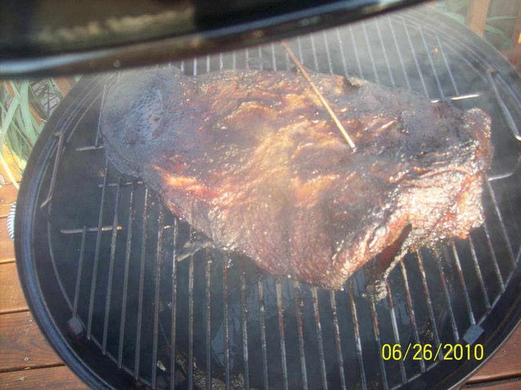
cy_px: 195
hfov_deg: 51.4
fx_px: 542
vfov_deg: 39.6
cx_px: 260
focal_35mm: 36
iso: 110
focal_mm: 6
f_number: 2.7
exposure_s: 1/128
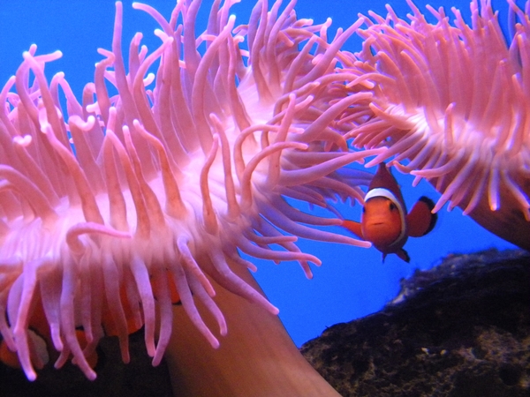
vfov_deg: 21.9
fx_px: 1026
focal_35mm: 67
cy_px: 198
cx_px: 265
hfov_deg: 29.0
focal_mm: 12.2
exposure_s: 1/38.1
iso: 800
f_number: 4.3
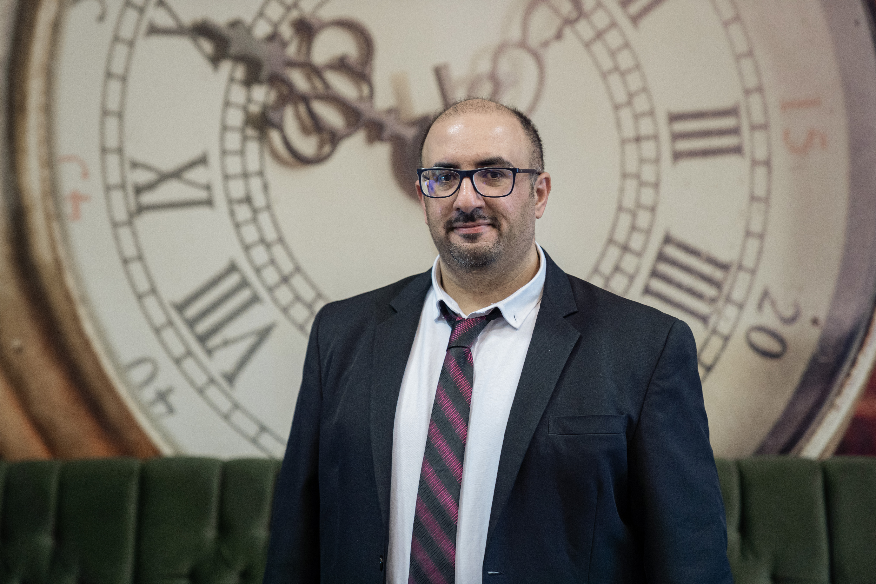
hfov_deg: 28.8
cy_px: 292
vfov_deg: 19.5
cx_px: 438
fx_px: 1703
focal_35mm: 70
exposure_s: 1/100
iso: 1250
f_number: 2.8
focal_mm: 70
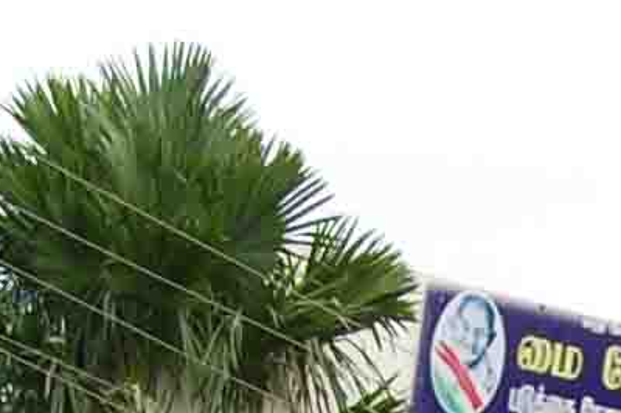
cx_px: 1006
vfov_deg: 6.2
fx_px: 3499
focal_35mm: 203
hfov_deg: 9.8
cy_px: 1247
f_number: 8
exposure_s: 1/250
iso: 200
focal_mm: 18
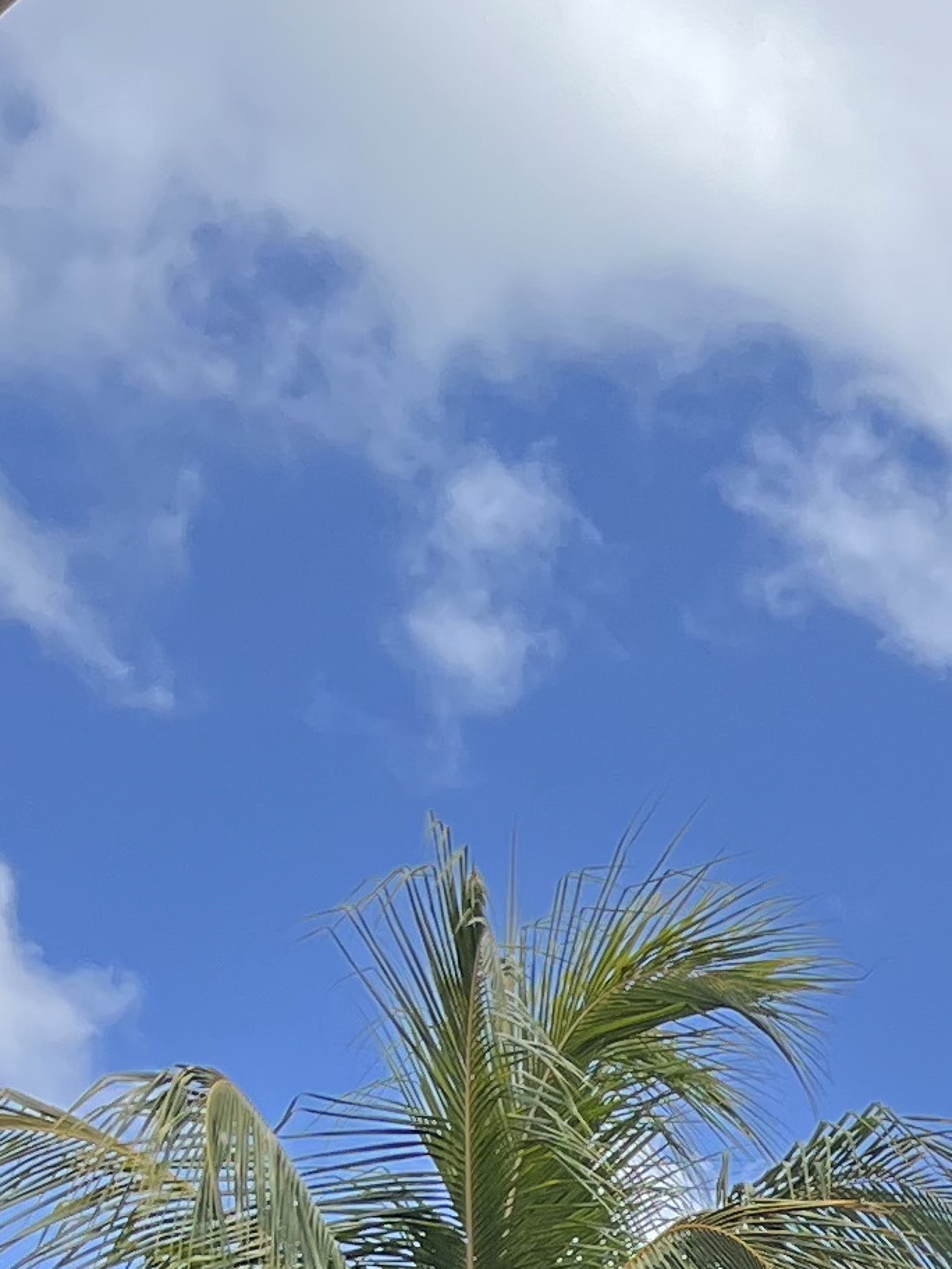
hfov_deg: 11.7
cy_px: 2261
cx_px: 1859
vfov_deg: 15.0
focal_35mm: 115
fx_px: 4217
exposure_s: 1/1175
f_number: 1.6
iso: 50
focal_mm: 5.1
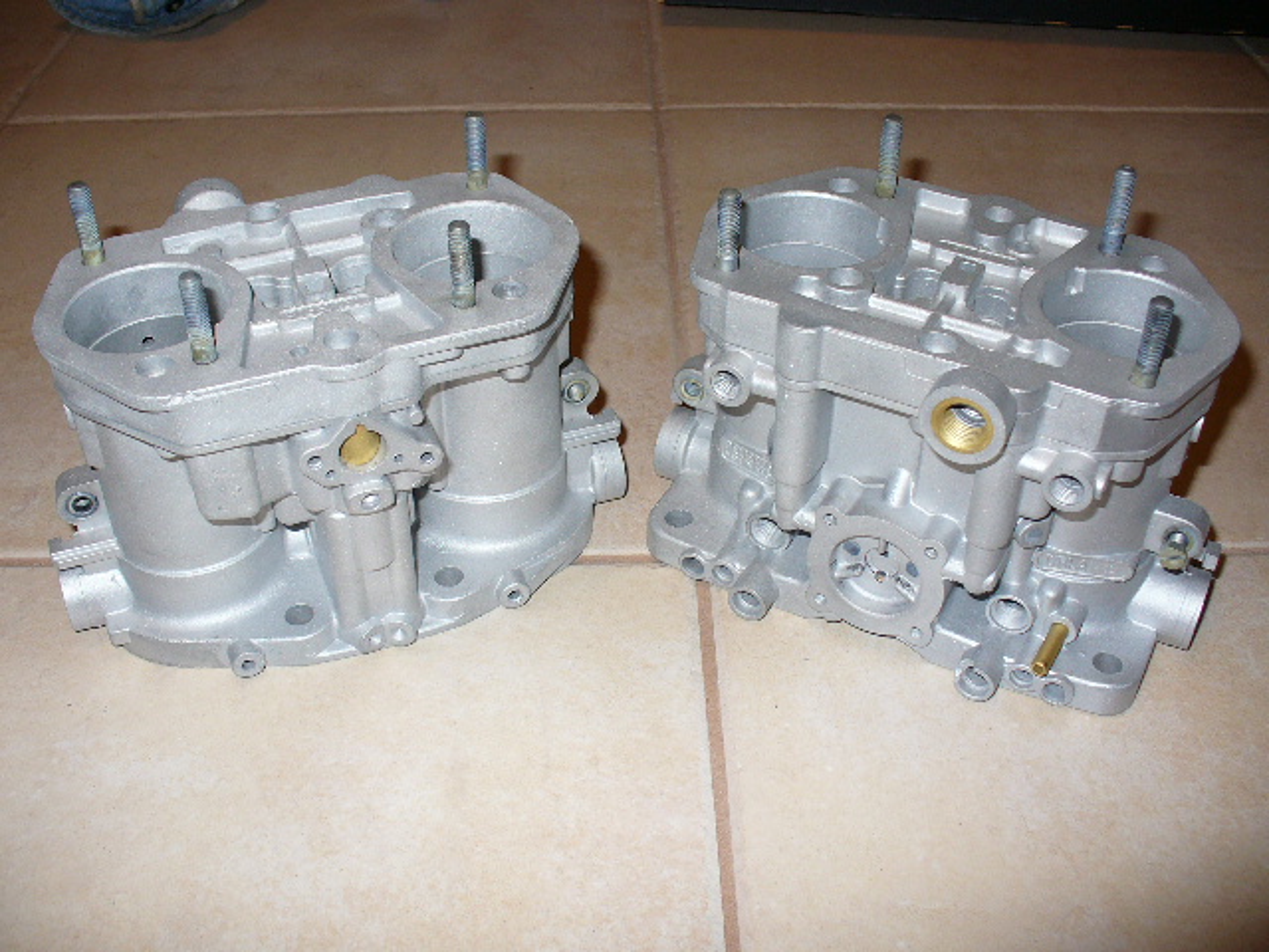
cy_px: 476
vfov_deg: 38.7
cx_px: 634
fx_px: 1356
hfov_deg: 50.1
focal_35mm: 37
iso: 100
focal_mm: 6.1
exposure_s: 1/30
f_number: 2.8
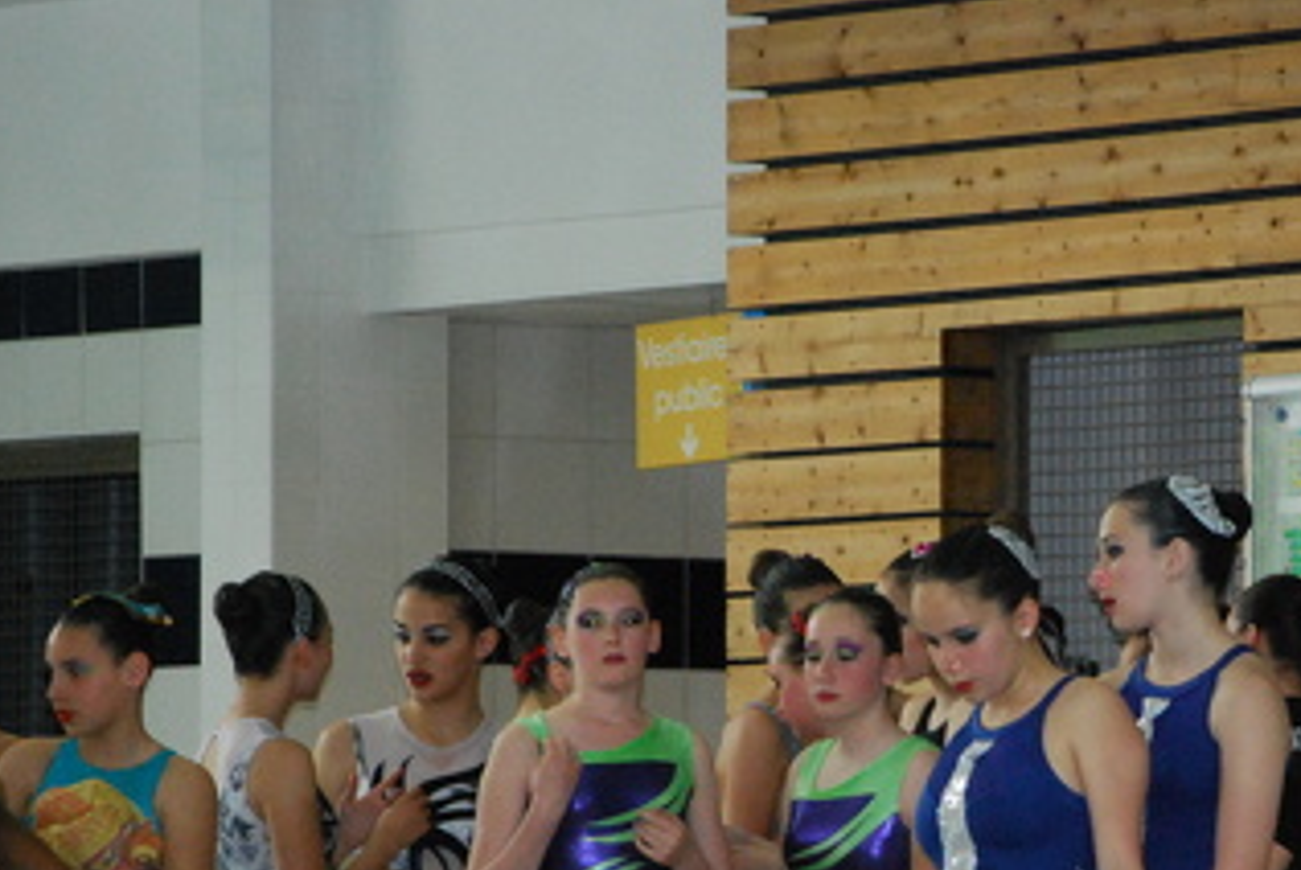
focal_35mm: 378
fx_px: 13673
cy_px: 808
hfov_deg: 5.4
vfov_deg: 3.6
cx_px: 1063
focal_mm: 125
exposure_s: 1/125
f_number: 5
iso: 1600
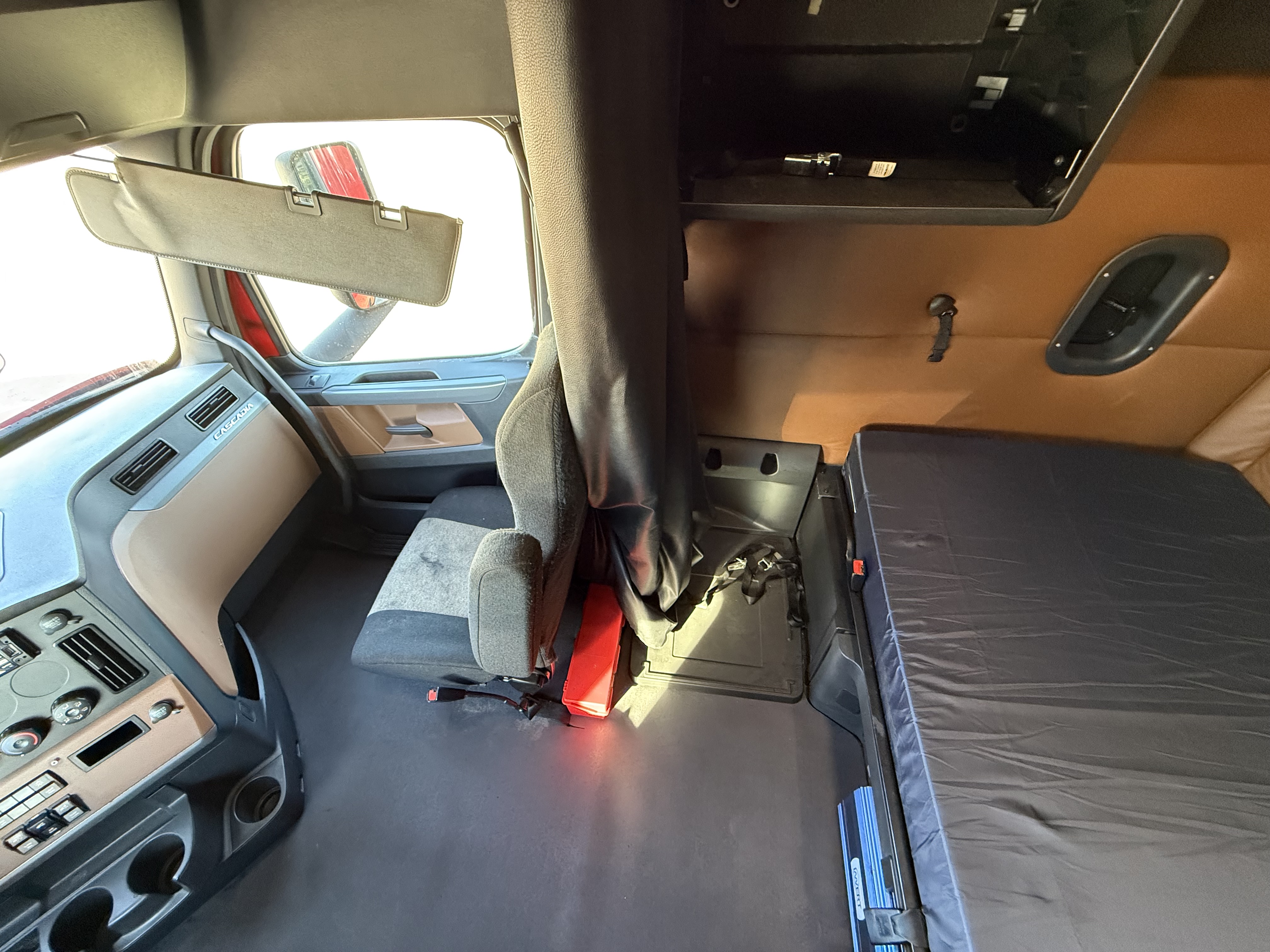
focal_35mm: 14
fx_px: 514
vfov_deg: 85.7
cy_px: 476
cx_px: 635
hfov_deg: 102.1
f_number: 2.2
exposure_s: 1/60
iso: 640
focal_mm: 2.22
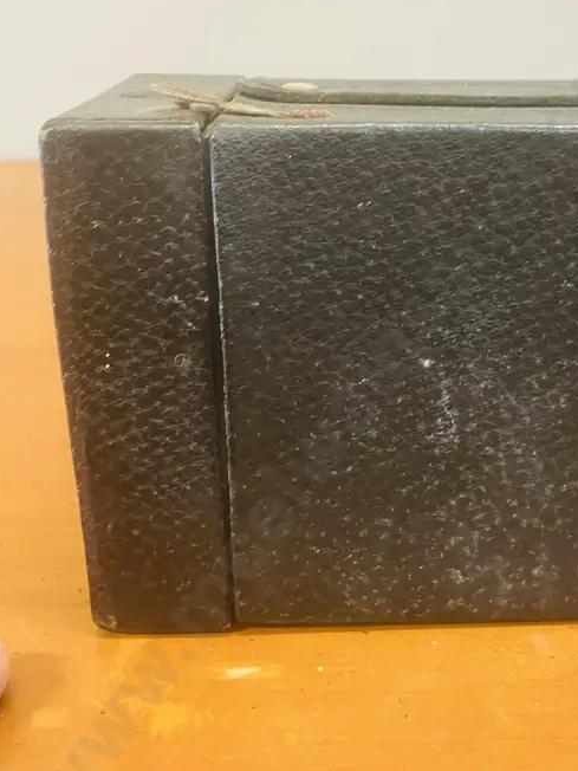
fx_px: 980
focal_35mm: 44
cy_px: 329
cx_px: 413
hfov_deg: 32.4
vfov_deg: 42.8
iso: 250
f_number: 1.8
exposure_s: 1/33
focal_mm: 3.99
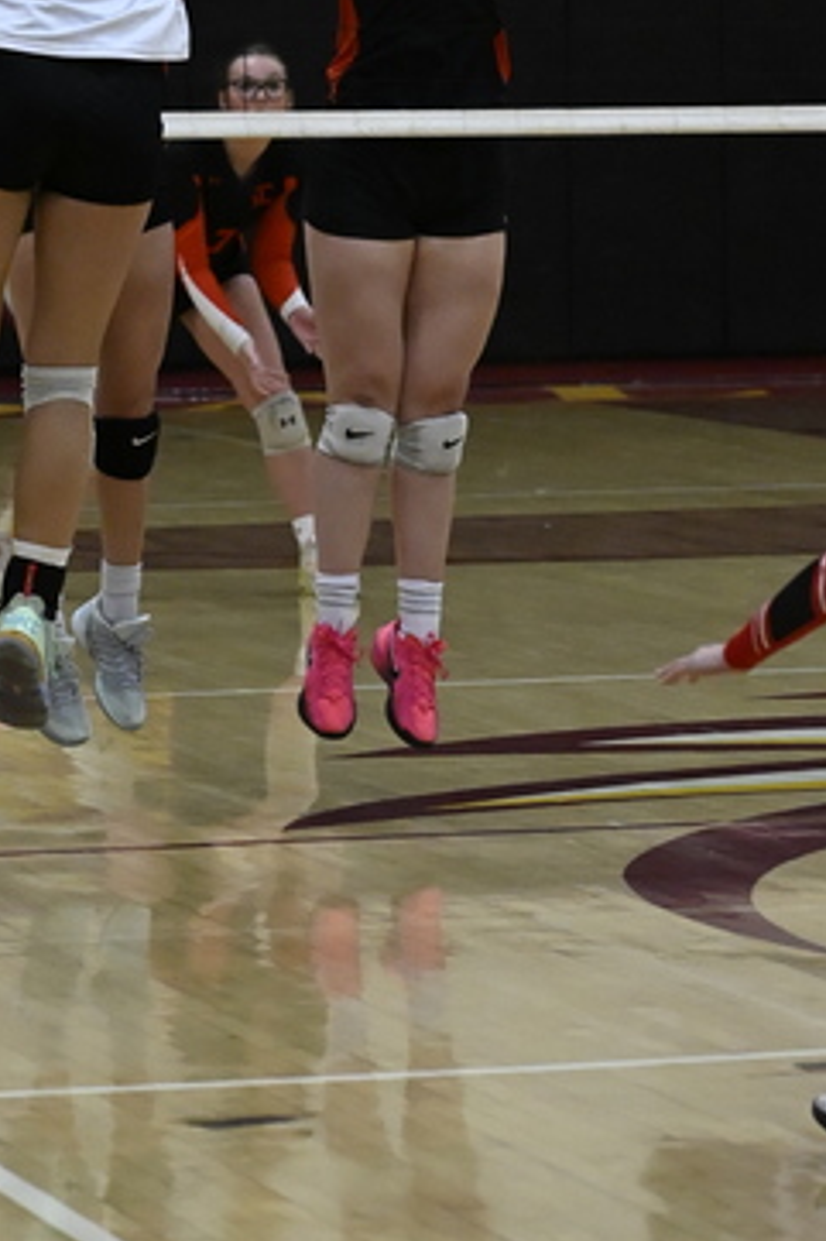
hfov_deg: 6.4
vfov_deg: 9.5
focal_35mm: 215
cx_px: 43
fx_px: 7406
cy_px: -120
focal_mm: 76
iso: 8000
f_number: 4
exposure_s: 1/1000
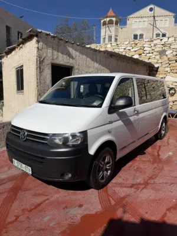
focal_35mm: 24
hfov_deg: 56.8
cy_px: 118
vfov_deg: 71.6
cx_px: 88
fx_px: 164
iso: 80
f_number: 1.78
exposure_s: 1/8130
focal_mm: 6.76
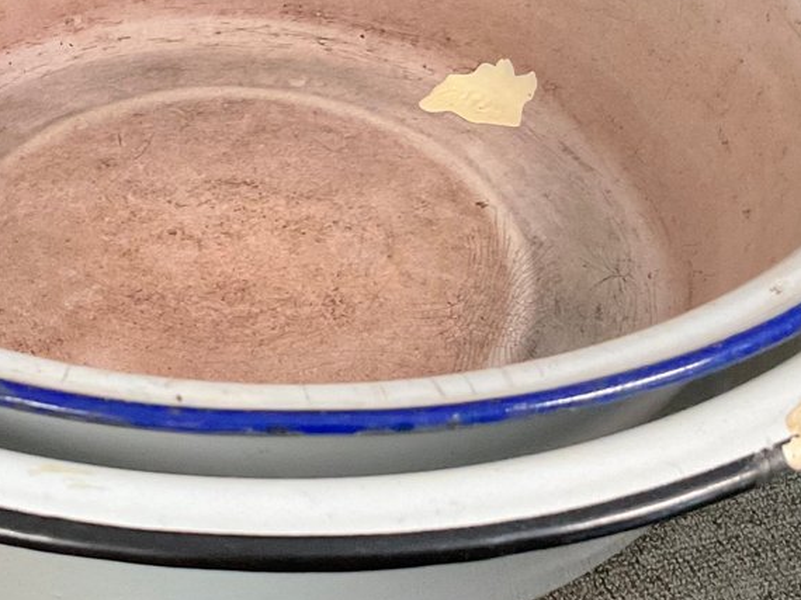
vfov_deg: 19.1
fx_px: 1781
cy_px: 335
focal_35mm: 77
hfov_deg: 25.2
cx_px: 249
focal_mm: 3
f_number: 1.8
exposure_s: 1/60
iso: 200
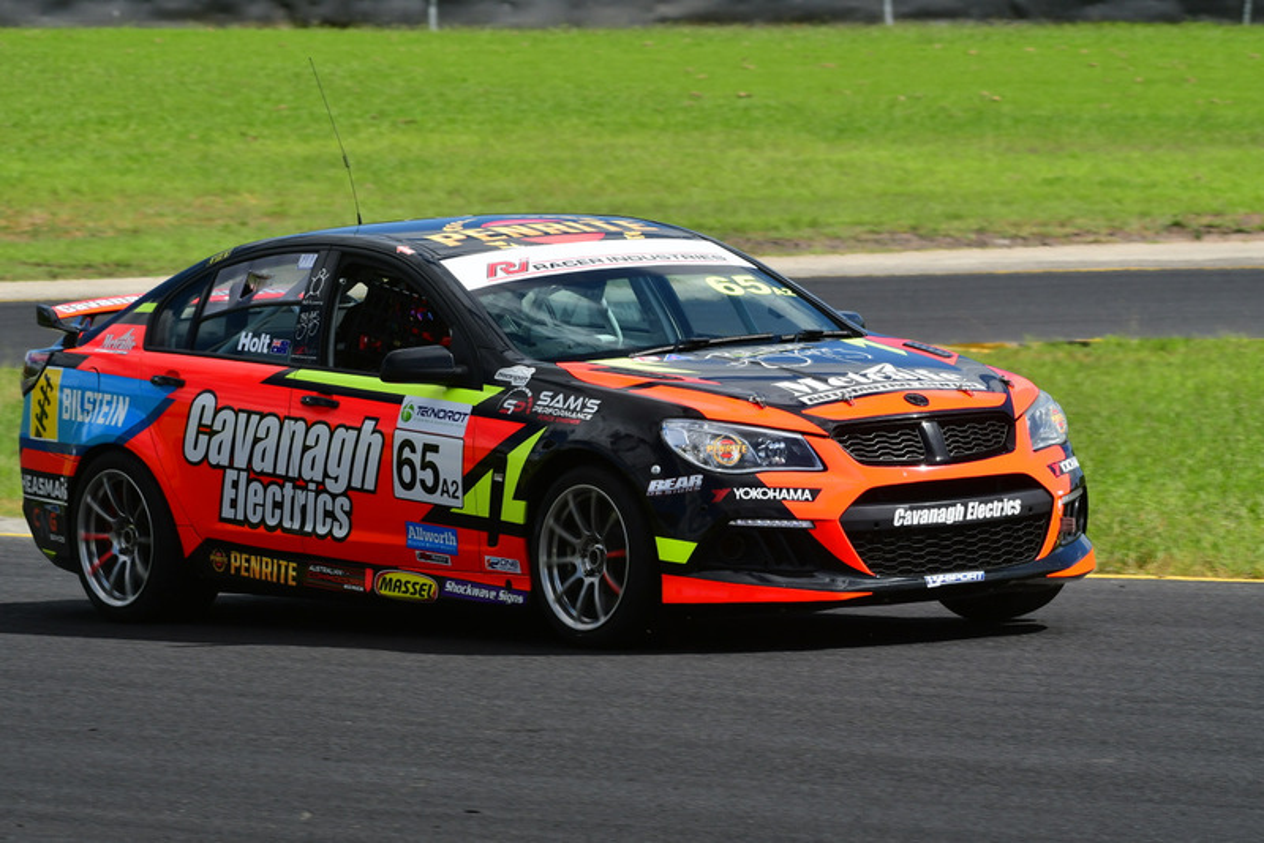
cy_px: 422
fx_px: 10537
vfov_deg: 4.6
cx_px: 632
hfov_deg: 6.9
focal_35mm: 300
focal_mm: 200
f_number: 11
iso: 400
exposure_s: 1/640
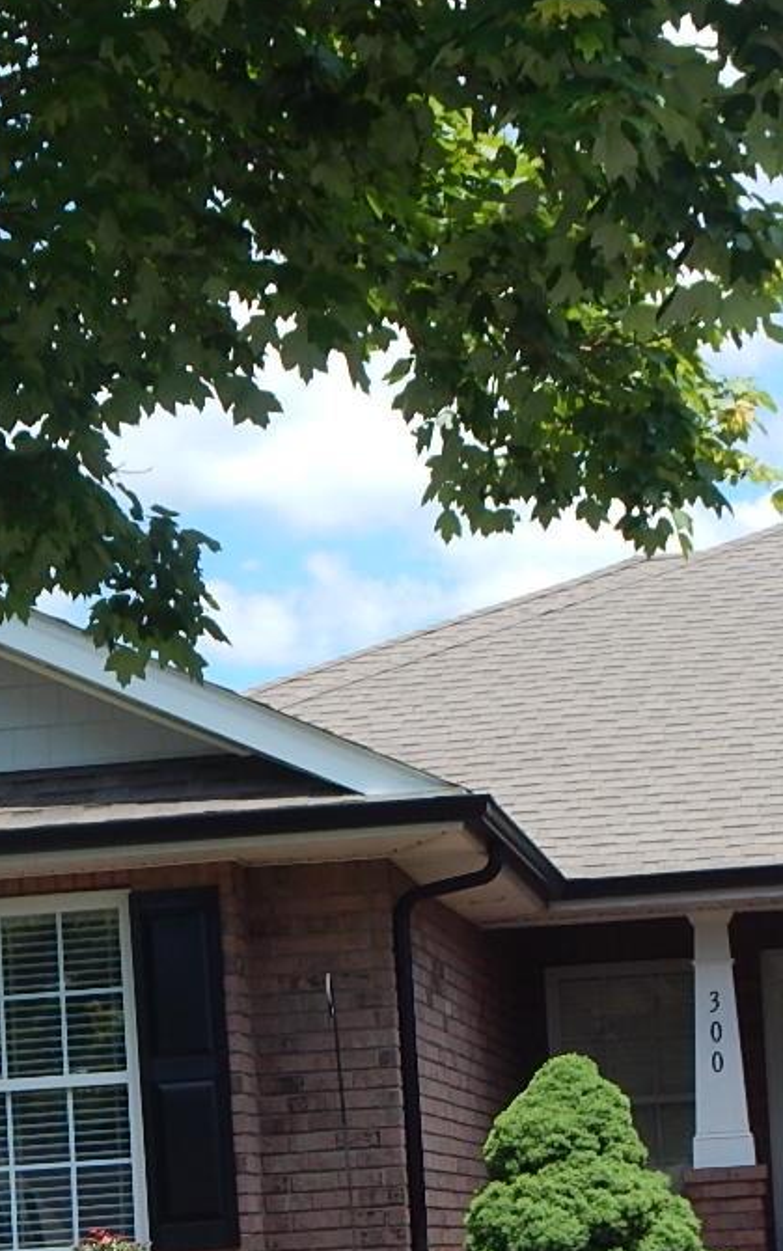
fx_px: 3274
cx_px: 427
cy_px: 1003
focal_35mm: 96
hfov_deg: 13.6
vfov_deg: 21.4
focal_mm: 6.8
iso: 125
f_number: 3.4
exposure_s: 1/800
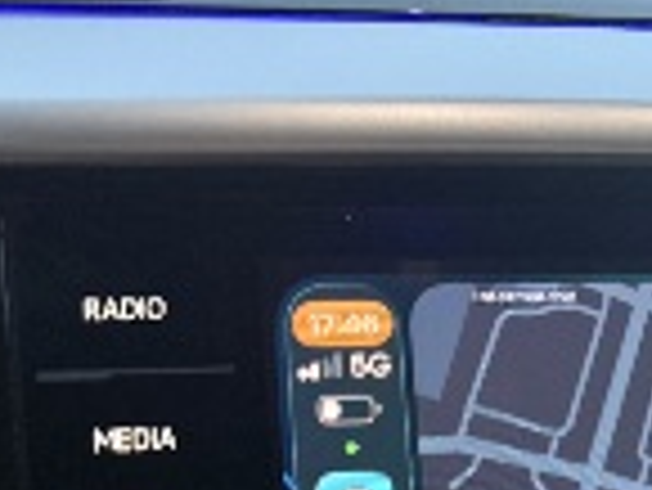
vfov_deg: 19.8
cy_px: 616
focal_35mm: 69
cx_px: 769
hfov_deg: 25.5
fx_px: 1301
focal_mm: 6.76
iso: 800
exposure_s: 1/59
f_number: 1.78
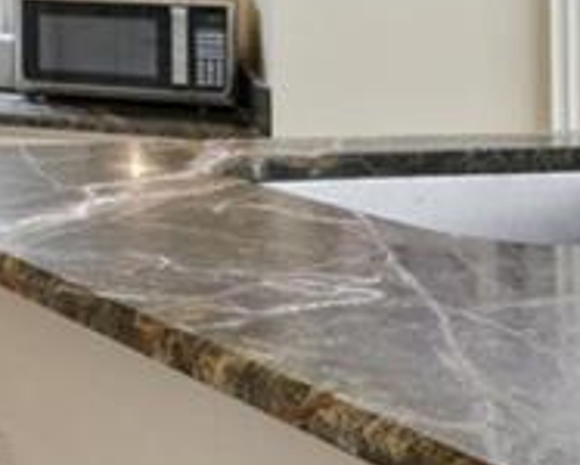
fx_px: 1409
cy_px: -126
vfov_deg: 17.7
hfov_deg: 16.8
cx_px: -605
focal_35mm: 82
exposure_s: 1/13
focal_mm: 16
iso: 400
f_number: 13
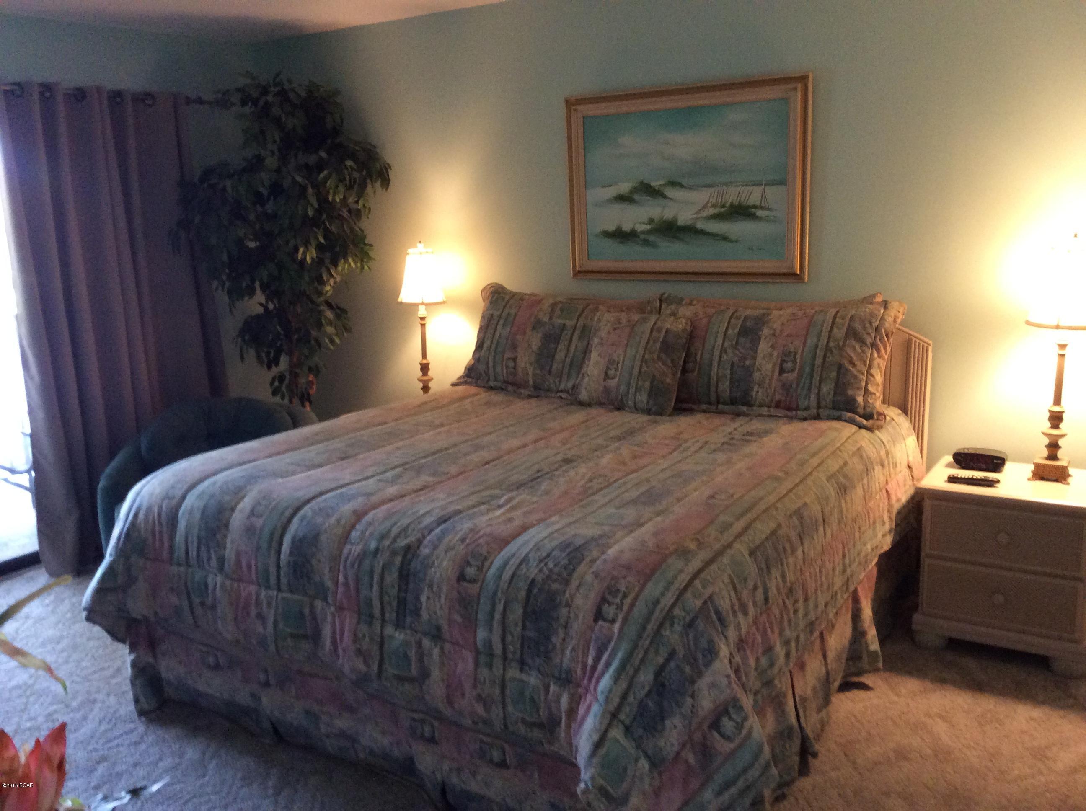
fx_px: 1002
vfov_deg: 44.1
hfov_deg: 56.9
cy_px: 406
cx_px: 543
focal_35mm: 32
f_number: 2.4
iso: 200
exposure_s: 1/24
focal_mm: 3.3
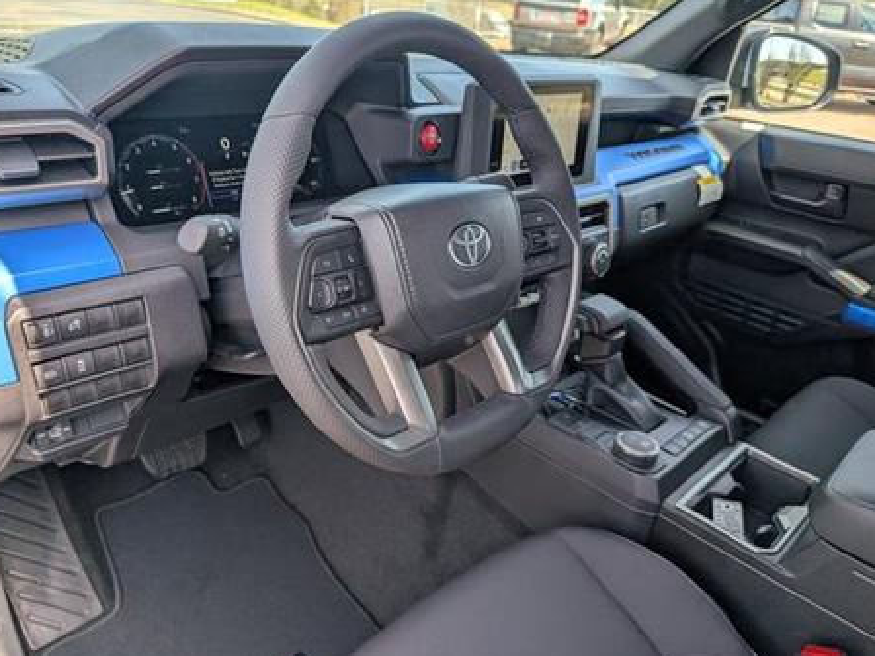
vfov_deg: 51.2
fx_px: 682
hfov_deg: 65.3
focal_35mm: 27
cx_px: 418
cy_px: 365
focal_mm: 6.9
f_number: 1.68
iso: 25
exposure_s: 1/233
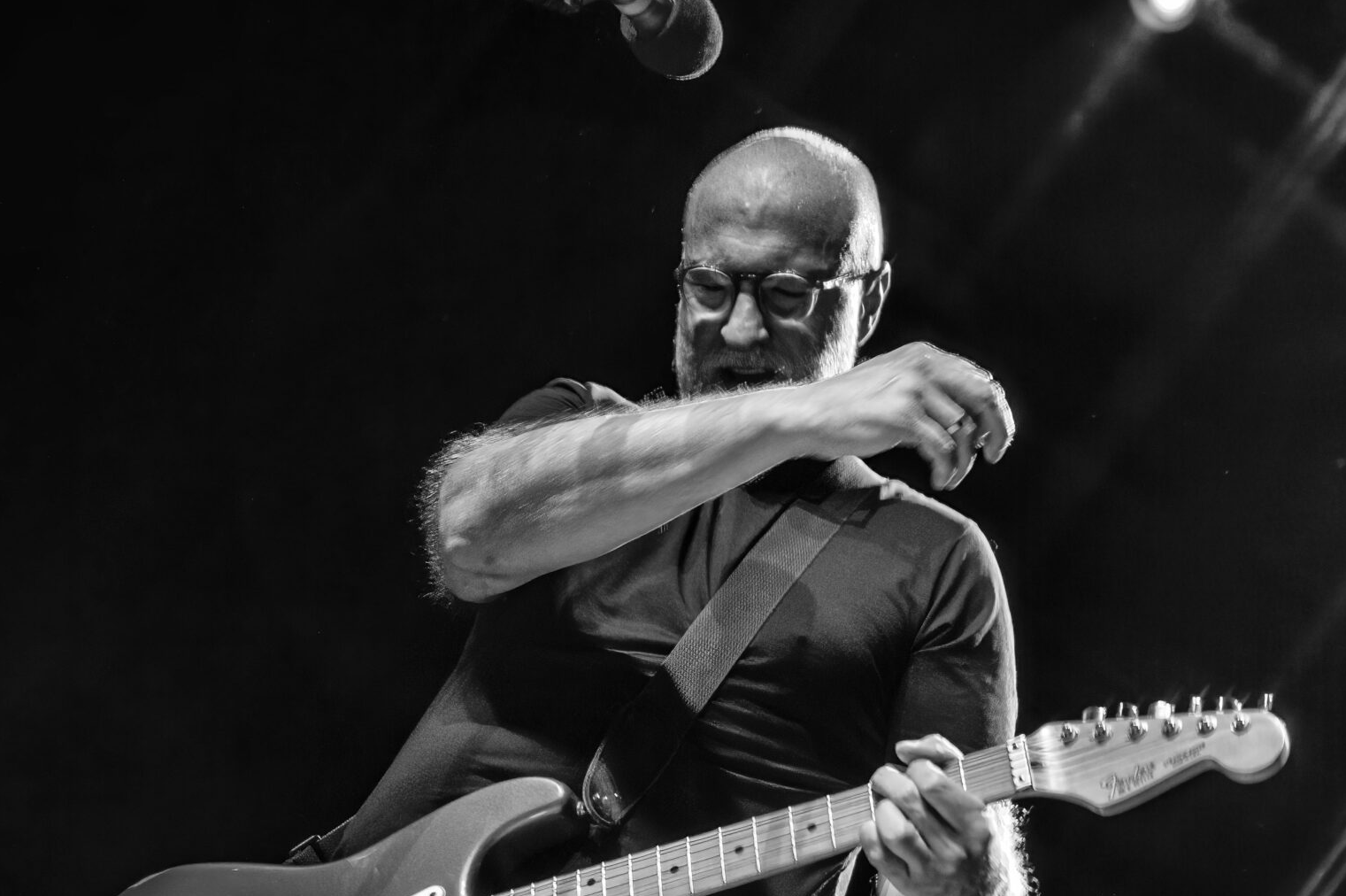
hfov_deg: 28.9
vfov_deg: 19.6
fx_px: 2578
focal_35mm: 69
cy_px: 639
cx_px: 968
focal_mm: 41
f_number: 2.8
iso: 2500
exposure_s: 1/200
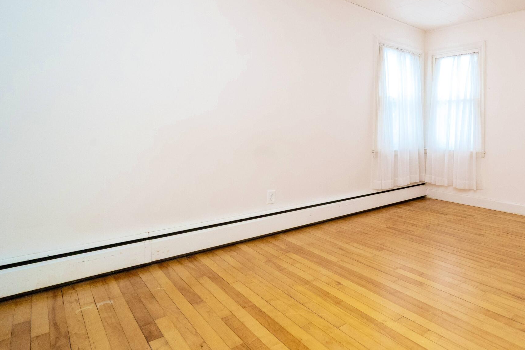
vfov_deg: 58.4
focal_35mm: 21
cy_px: 122
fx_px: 306
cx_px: 432
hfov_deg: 71.5
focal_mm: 12
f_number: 8
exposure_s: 1/125
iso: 8000
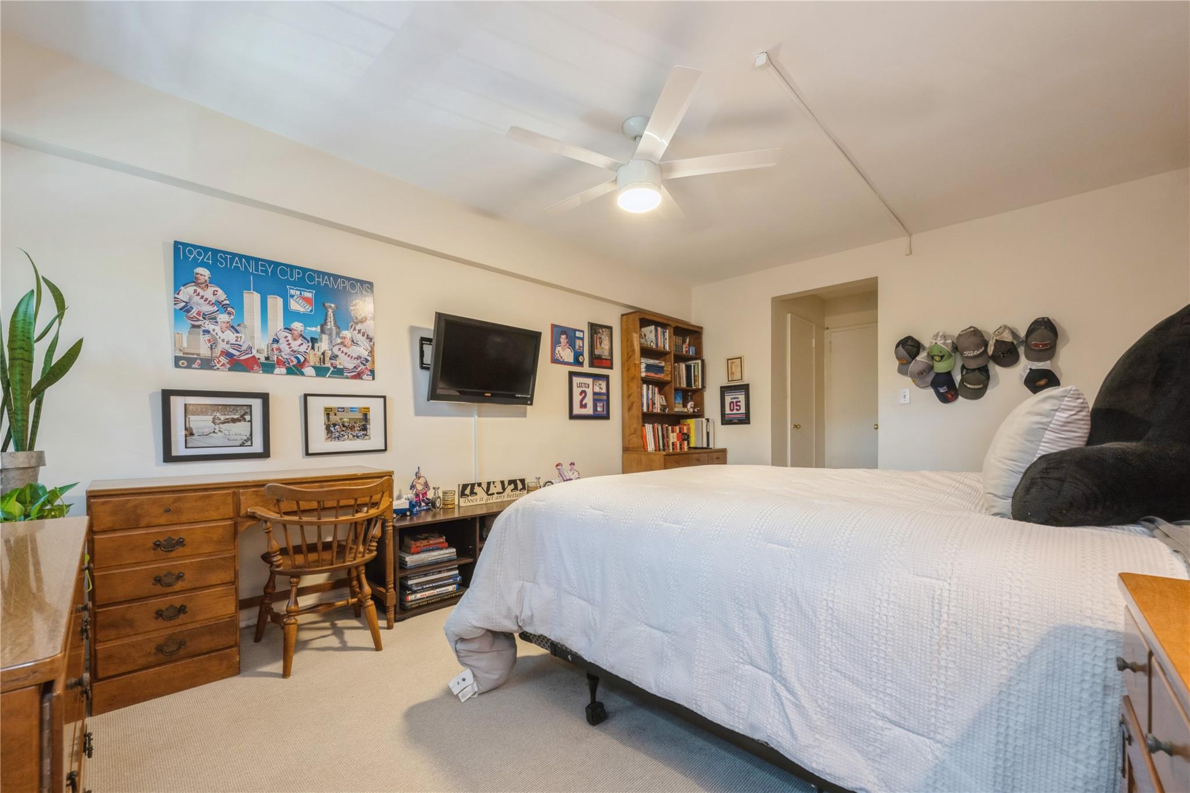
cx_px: 595
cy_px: 396
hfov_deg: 104.3
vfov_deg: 81.2
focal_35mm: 14
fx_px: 463
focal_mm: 14
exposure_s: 1/2.5
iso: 400
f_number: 11
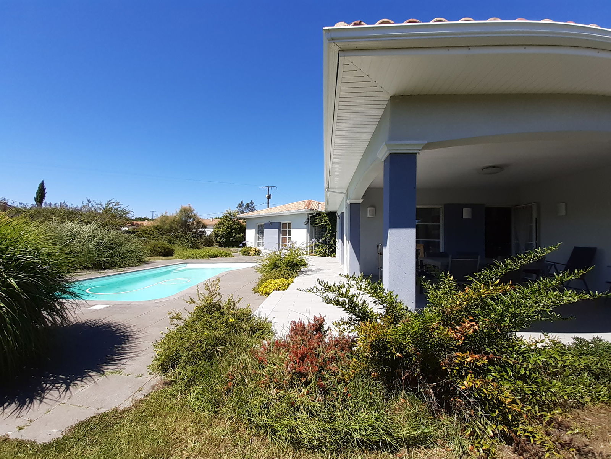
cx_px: 306
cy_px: 230
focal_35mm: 13
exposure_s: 1/1021
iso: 40
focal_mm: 1.13
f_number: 2.2
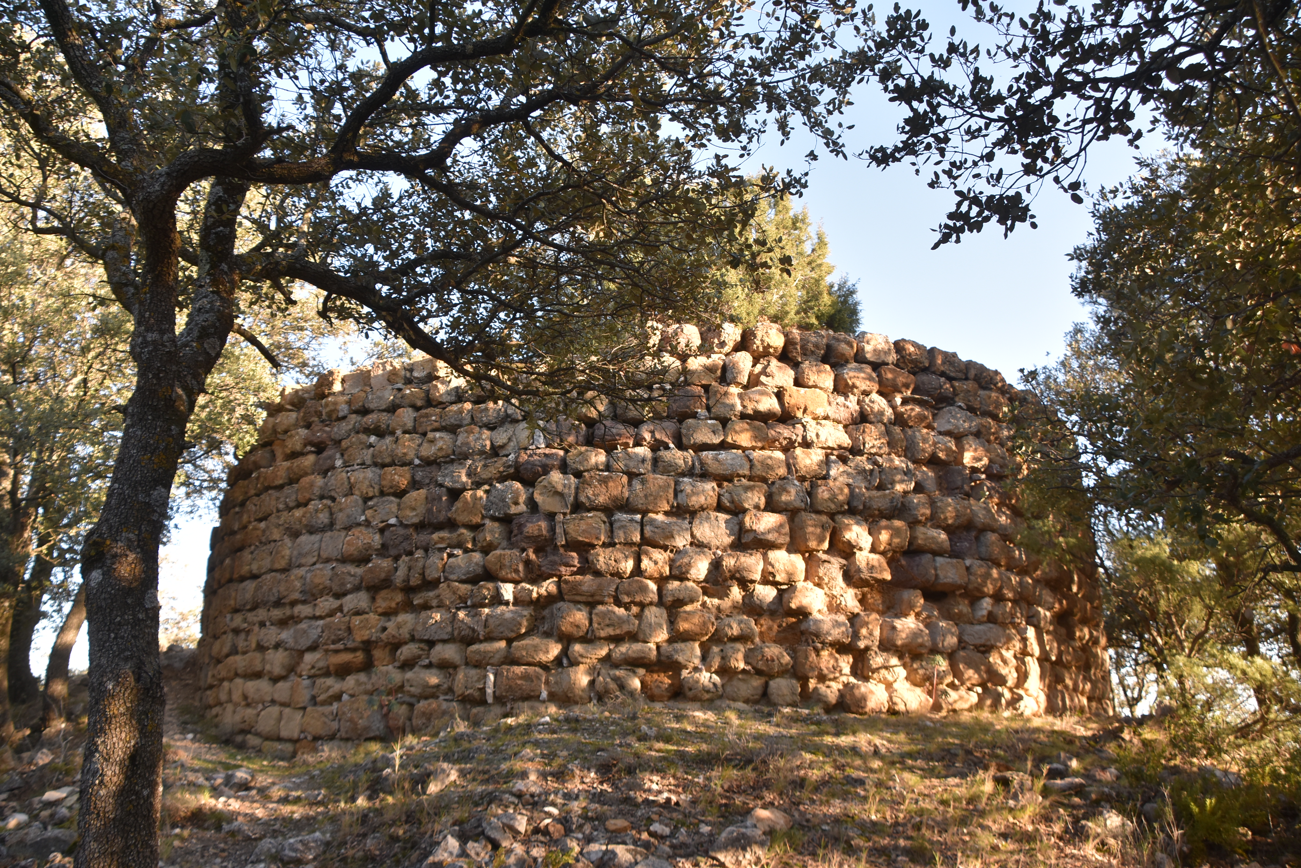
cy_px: 434
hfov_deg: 67.4
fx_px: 976
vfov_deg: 48.0
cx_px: 650
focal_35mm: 27
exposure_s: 1/250
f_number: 5.6
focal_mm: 18
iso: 250
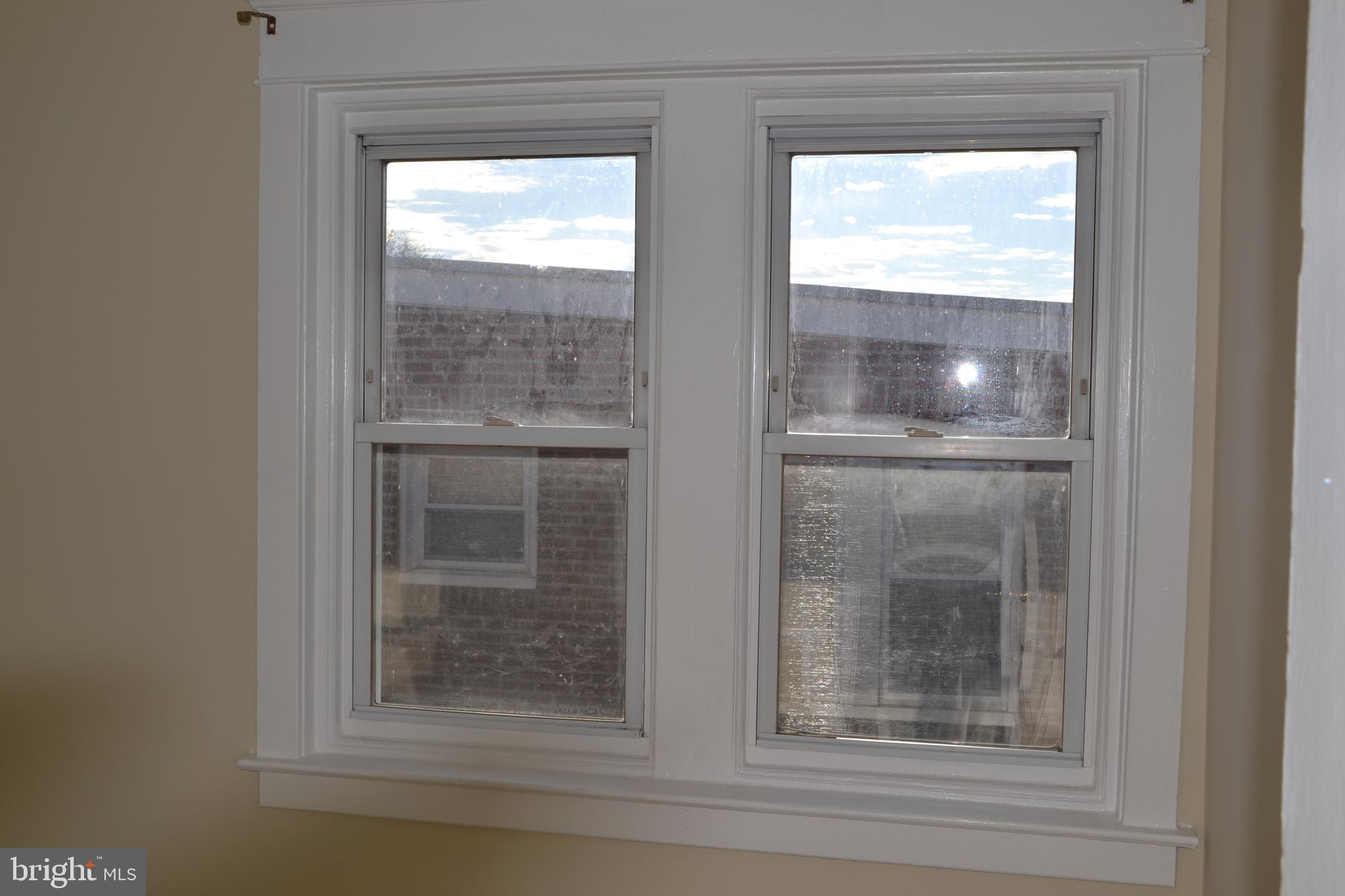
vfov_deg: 36.9
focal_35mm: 36
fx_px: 1345
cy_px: 448
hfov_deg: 53.1
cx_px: 672
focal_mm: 24
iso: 100
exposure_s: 1/200
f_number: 9
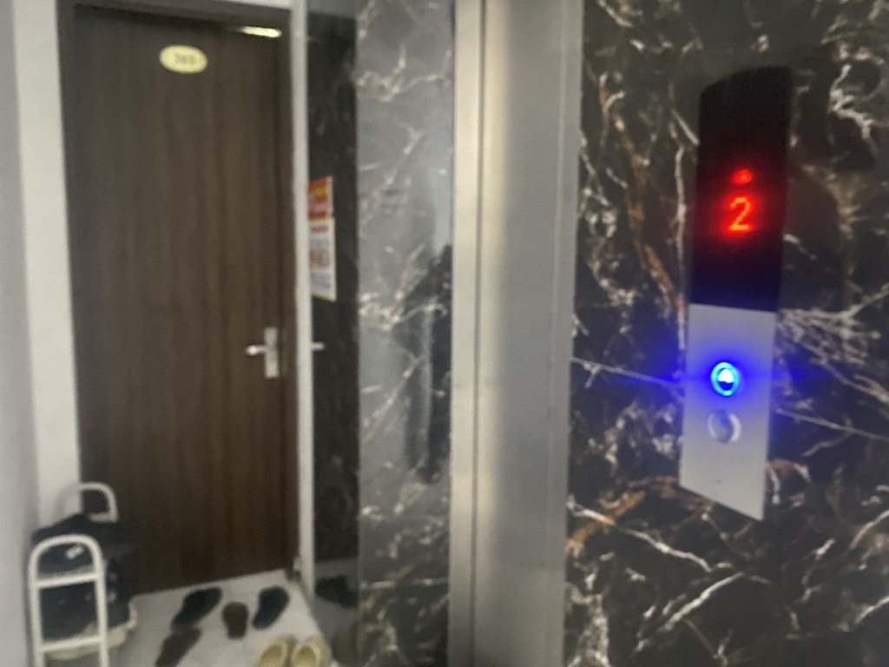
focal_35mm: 26
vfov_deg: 53.1
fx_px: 668
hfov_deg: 67.3
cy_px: 334
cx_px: 444
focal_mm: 4.25
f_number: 1.8
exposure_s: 1/4
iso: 640
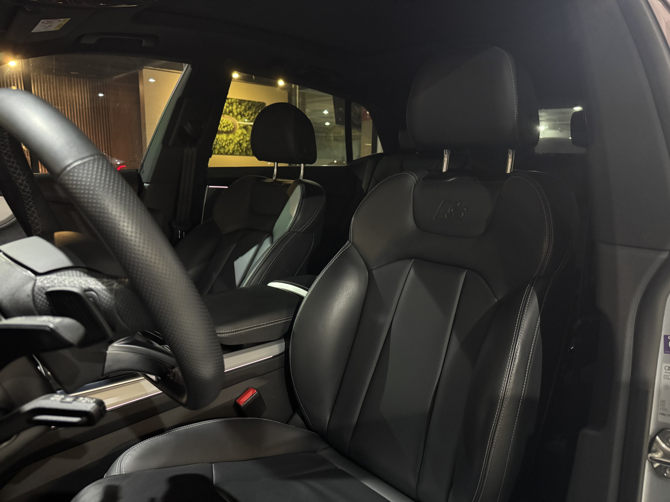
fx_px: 465
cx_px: 335
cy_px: 251
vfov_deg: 56.8
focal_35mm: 24
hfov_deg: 71.6
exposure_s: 1/30
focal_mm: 6.76
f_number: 1.78
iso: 1600
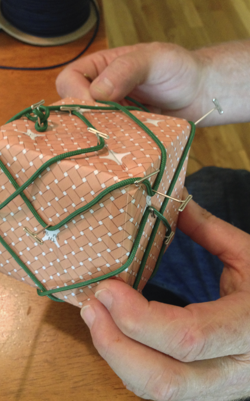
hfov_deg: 35.3
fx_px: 393
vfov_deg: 54.0
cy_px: 196
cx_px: 108
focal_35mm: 36
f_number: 2.4
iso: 400
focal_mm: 4.13
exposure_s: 1/17
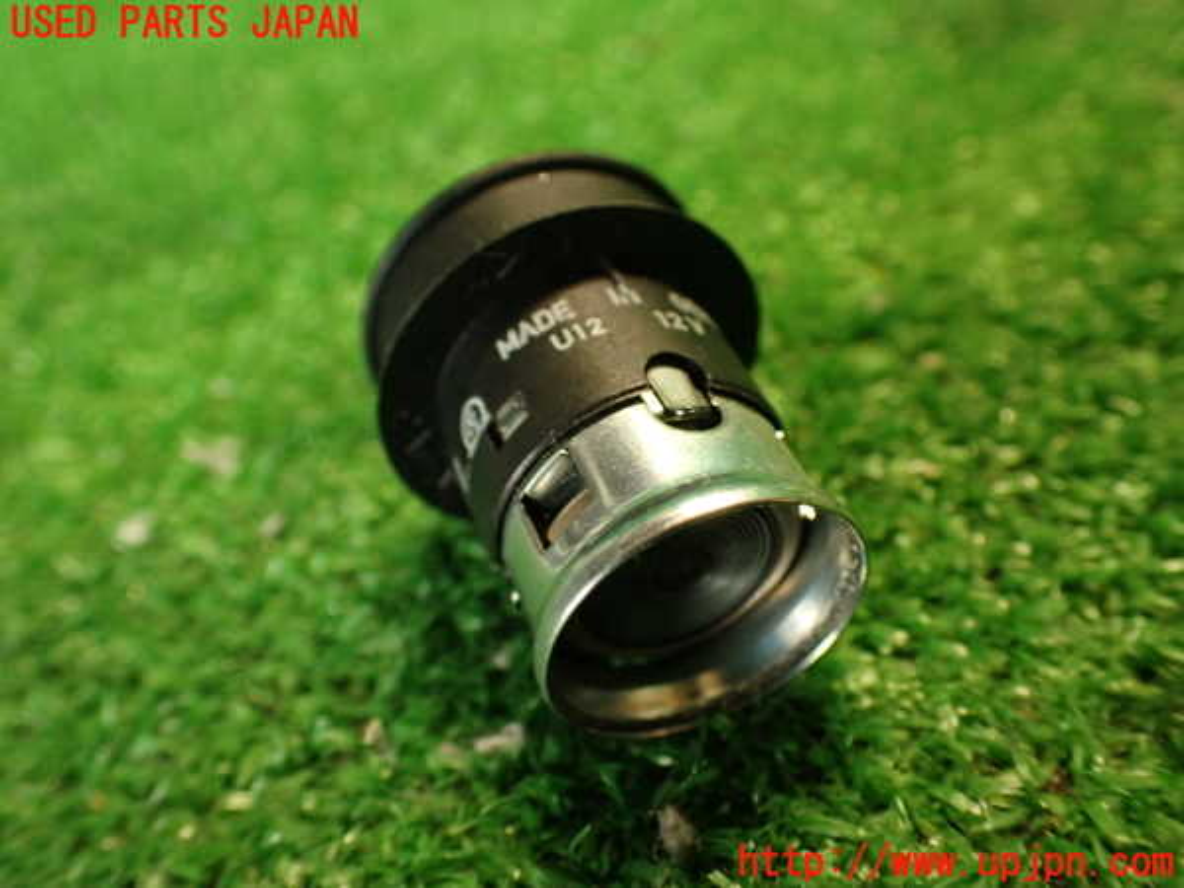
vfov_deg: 44.2
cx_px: 592
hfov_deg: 56.8
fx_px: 1095
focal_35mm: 32
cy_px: 444
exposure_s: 1/30
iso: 400
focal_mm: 5.79
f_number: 2.4
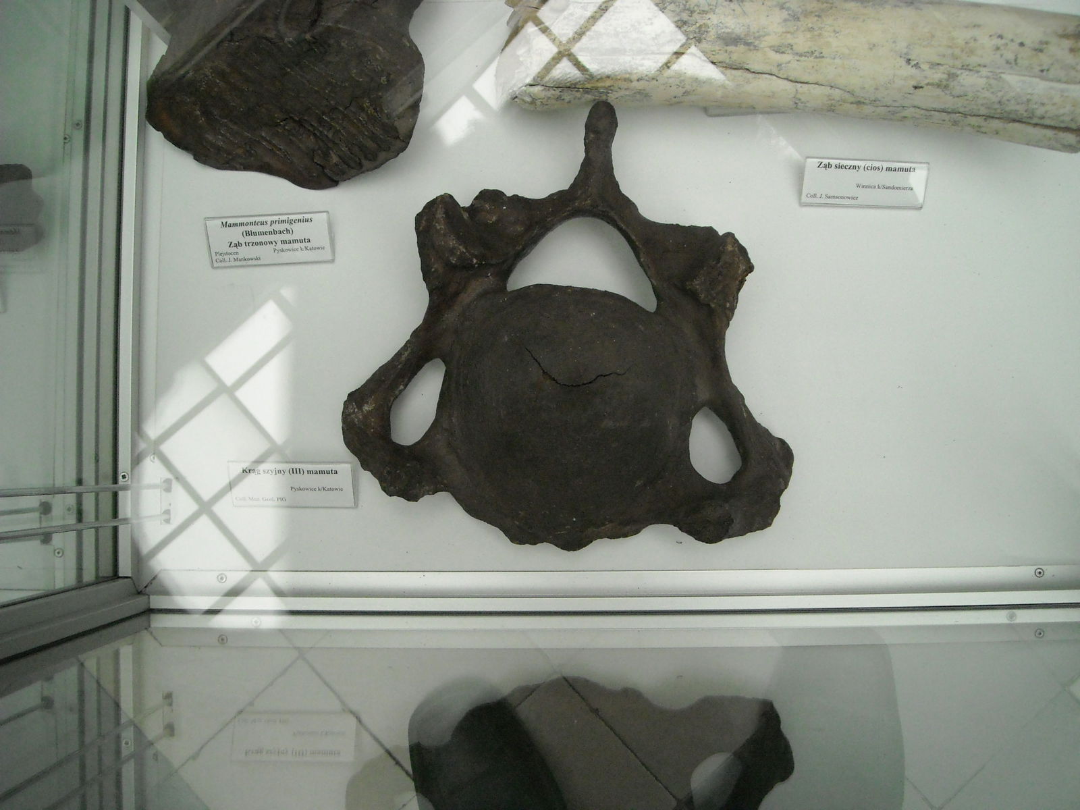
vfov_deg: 40.7
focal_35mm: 35
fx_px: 1092
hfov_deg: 52.6
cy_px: 405
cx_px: 540
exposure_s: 1/250
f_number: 2.8
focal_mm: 5.7
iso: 400
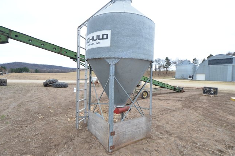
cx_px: 115
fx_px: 130
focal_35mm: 20
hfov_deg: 84.1
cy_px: 77
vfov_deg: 61.7
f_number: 5
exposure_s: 1/100
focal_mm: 12
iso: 200
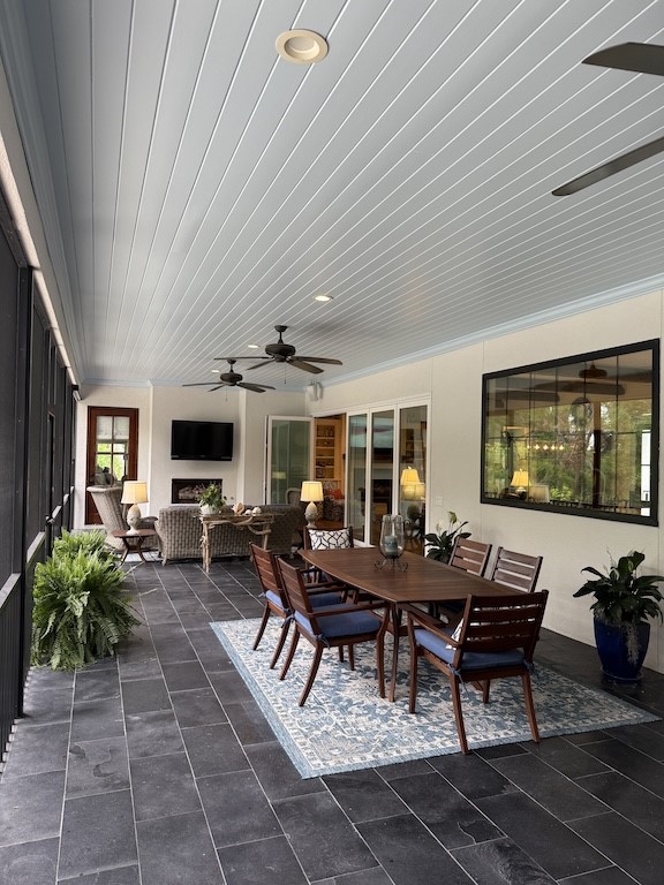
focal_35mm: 24
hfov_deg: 56.8
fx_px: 614
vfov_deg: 71.6
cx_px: 332
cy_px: 442
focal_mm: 6.76
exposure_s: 1/121
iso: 125
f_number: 1.78
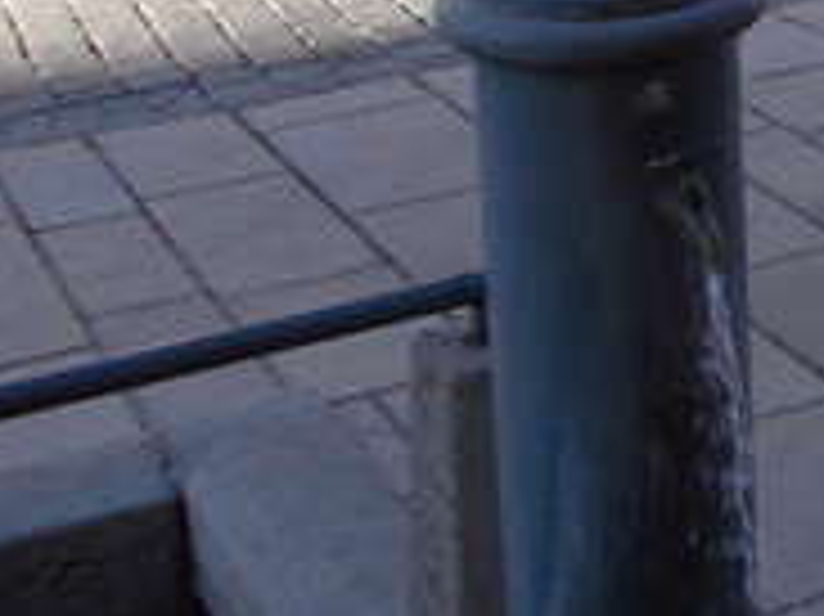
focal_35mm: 92
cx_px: 1238
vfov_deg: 15.4
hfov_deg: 18.8
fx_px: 2189
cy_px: -153
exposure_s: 1/160
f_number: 5.4
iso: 80
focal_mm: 4
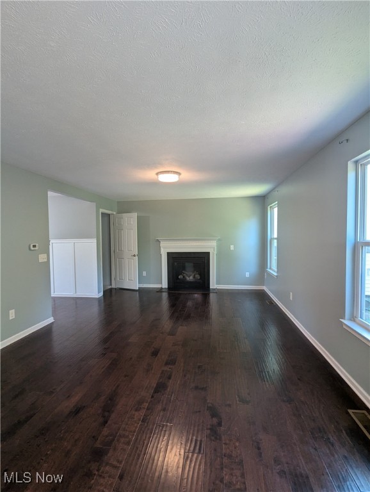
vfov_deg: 94.4
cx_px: 185
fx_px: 228
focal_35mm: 16
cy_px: 246
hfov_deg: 78.2
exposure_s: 1/24
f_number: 2.2
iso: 69
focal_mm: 2.35
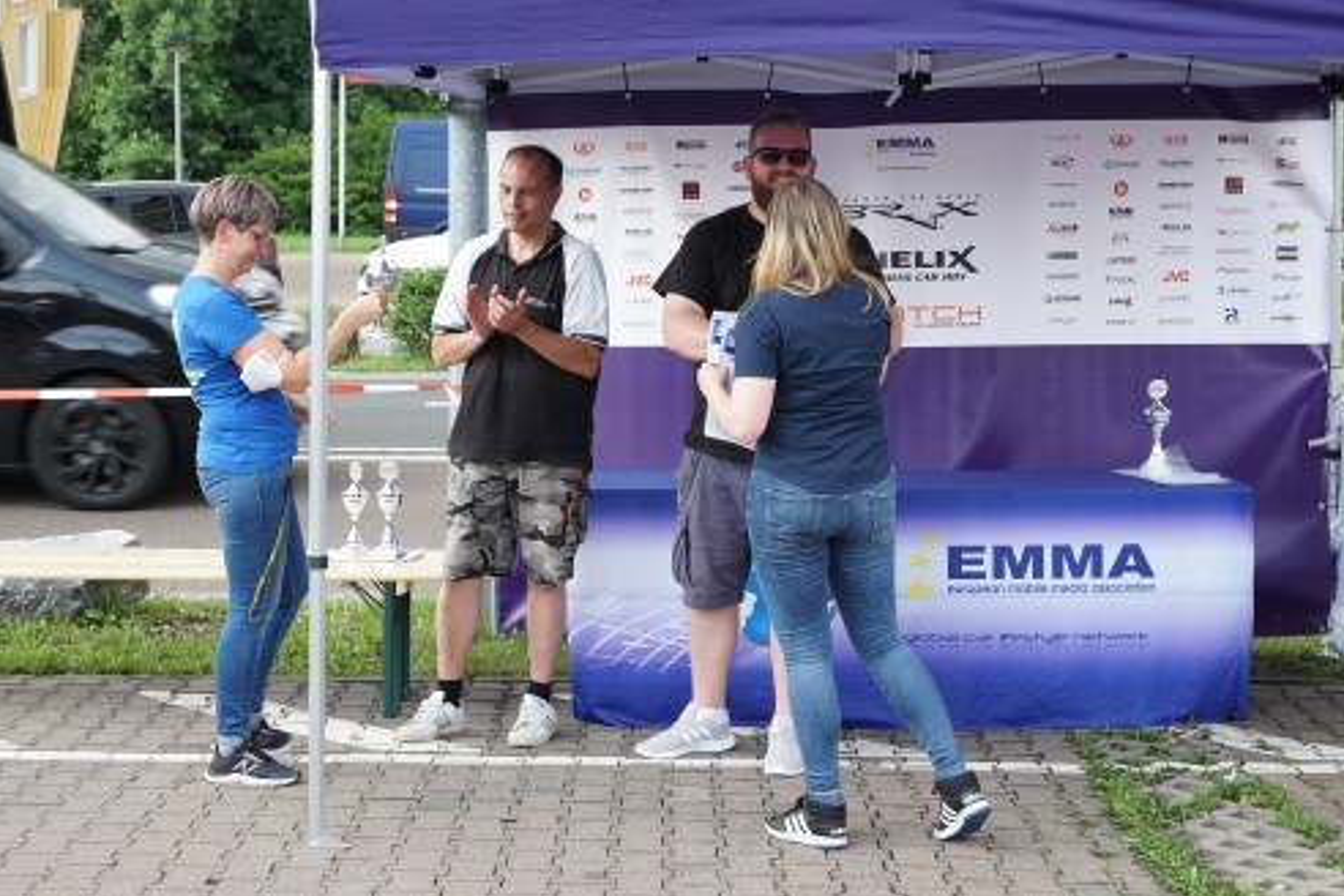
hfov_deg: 29.4
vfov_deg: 19.9
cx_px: 675
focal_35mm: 69
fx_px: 2557
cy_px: 452
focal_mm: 45
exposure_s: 1/100
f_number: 5.6
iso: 160
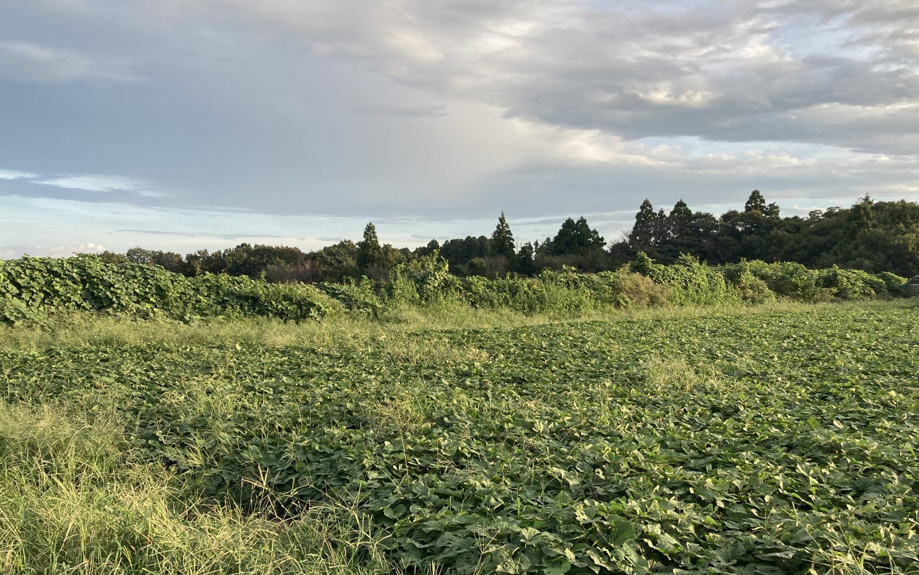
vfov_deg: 38.3
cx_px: 458
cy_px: 271
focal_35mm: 33
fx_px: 827
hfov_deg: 58.1
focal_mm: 3.99
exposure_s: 1/623
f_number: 1.8
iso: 20
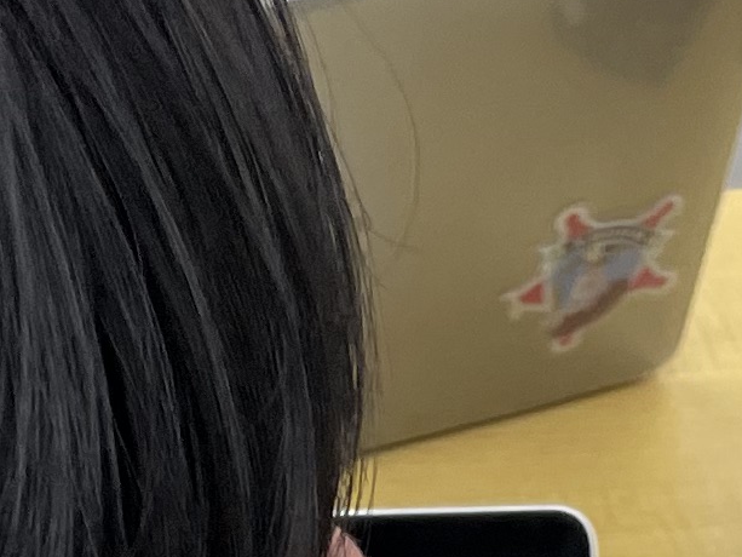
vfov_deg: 7.7
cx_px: 656
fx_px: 3666
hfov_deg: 11.5
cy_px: 1601
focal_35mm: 171
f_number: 1.6
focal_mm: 4.2
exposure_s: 1/120
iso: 100
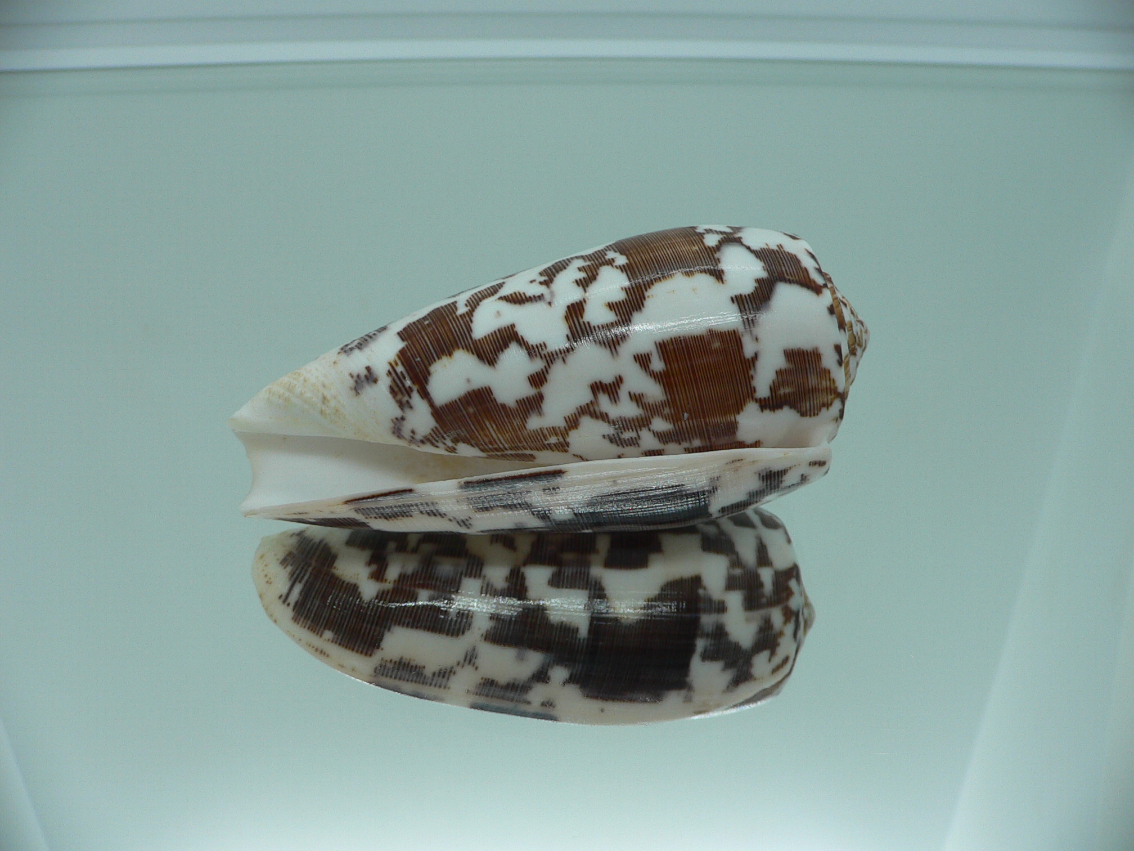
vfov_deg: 40.7
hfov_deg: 52.6
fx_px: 1147
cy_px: 426
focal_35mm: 35
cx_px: 567
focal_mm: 4.6
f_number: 2.8
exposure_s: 1/60
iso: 80
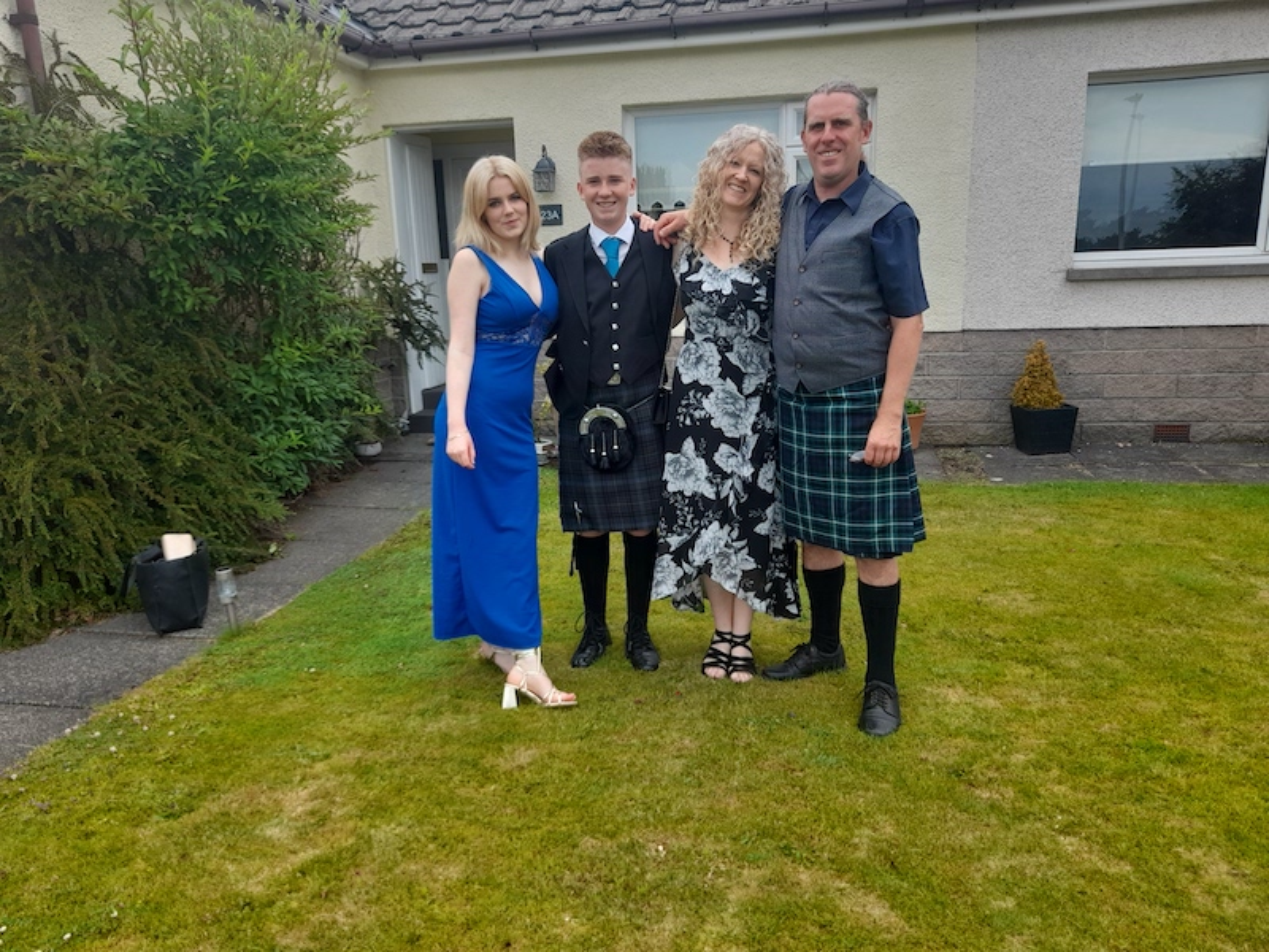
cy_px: 476
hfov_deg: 69.4
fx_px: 916
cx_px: 634
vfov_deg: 54.9
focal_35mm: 25
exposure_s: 1/353
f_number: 2
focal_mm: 4.6
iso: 20
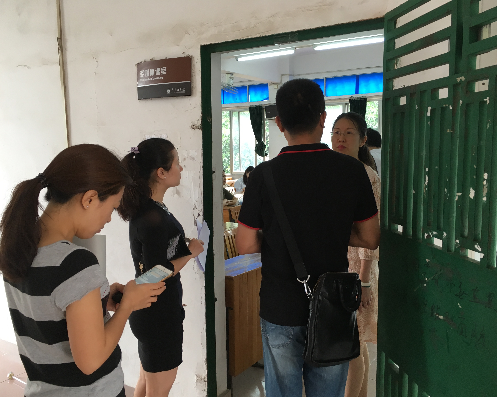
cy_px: 200
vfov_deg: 47.1
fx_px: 456
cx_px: 253
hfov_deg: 57.2
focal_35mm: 31
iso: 80
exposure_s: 1/33
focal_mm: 4.15
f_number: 2.2
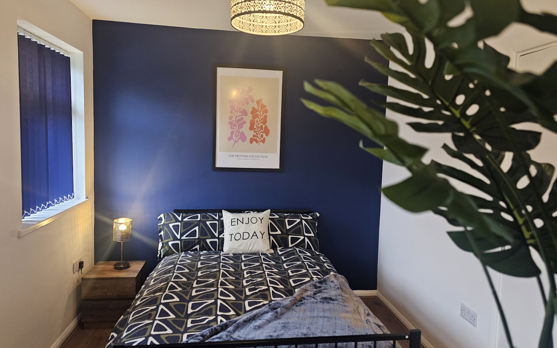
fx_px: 379
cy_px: 165
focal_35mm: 25
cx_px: 273
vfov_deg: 49.2
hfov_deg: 72.5
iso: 500
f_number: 1.7
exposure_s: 1/33
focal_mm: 6.3
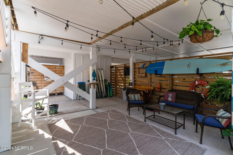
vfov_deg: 70.4
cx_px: 116
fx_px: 110
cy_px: 78
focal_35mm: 17
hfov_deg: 93.3
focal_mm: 17
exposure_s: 1/100
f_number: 7.1
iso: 160
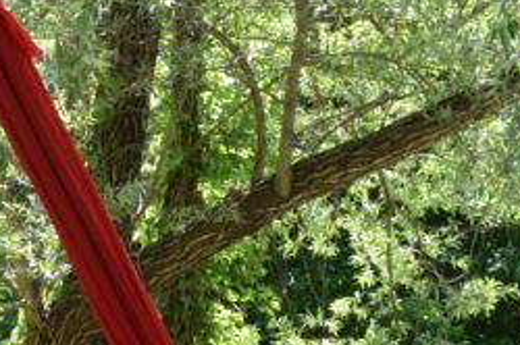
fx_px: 2842
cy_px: 523
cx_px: -349
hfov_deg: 10.0
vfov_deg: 6.8
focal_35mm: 197
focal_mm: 32
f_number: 9
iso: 1250
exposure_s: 1/320
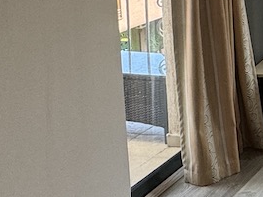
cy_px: -44
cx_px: 463
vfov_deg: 17.7
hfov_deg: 19.2
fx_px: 600
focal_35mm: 79
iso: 64
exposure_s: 1/100
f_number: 2.2
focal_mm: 2.22
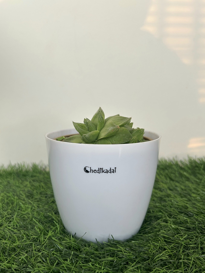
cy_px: 136
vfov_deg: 67.3
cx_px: 102
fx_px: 205
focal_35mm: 26
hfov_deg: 53.1
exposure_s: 1/99
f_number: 1.5
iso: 125
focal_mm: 5.7
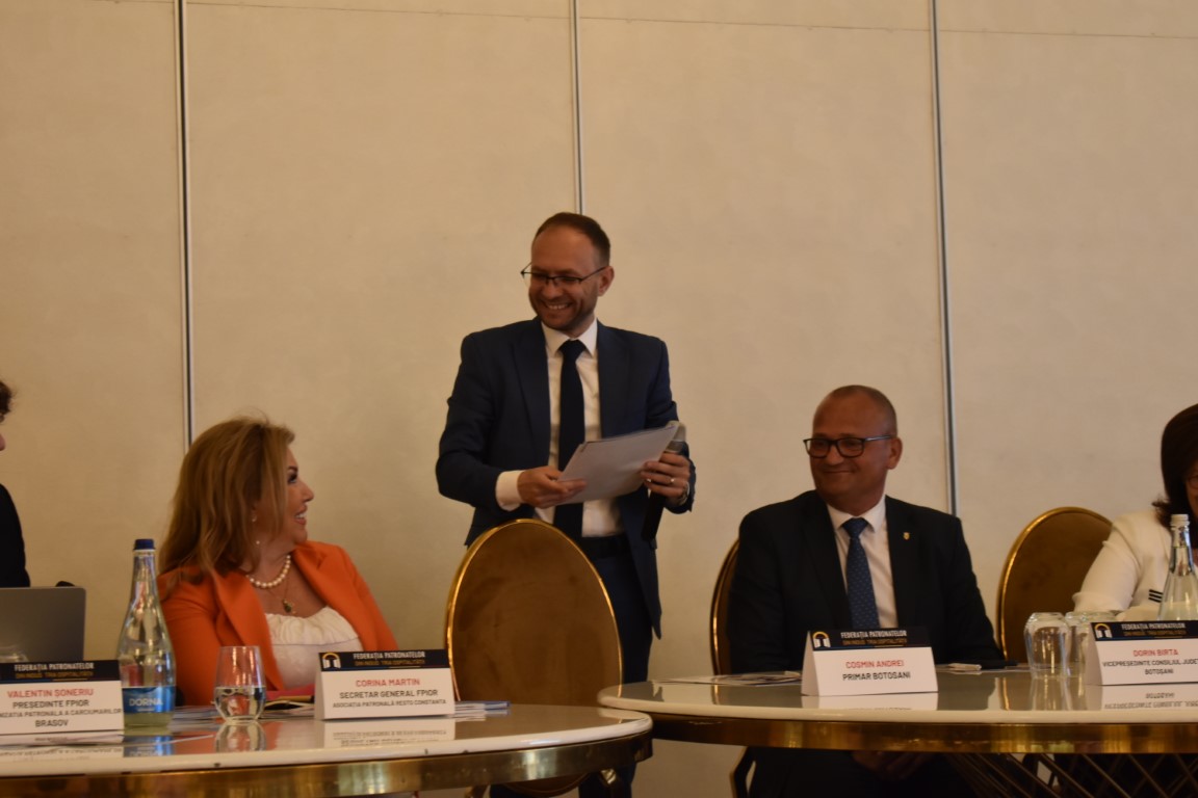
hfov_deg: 24.6
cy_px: 399
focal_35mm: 82
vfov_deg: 16.6
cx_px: 599
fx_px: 2745
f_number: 5.6
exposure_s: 1/60
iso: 800
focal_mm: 55
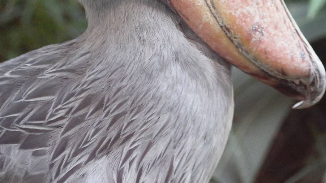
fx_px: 2411
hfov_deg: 7.7
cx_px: 158
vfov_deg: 4.3
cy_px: -83
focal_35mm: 279
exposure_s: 1/250
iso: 1000
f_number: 4.2
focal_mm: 100
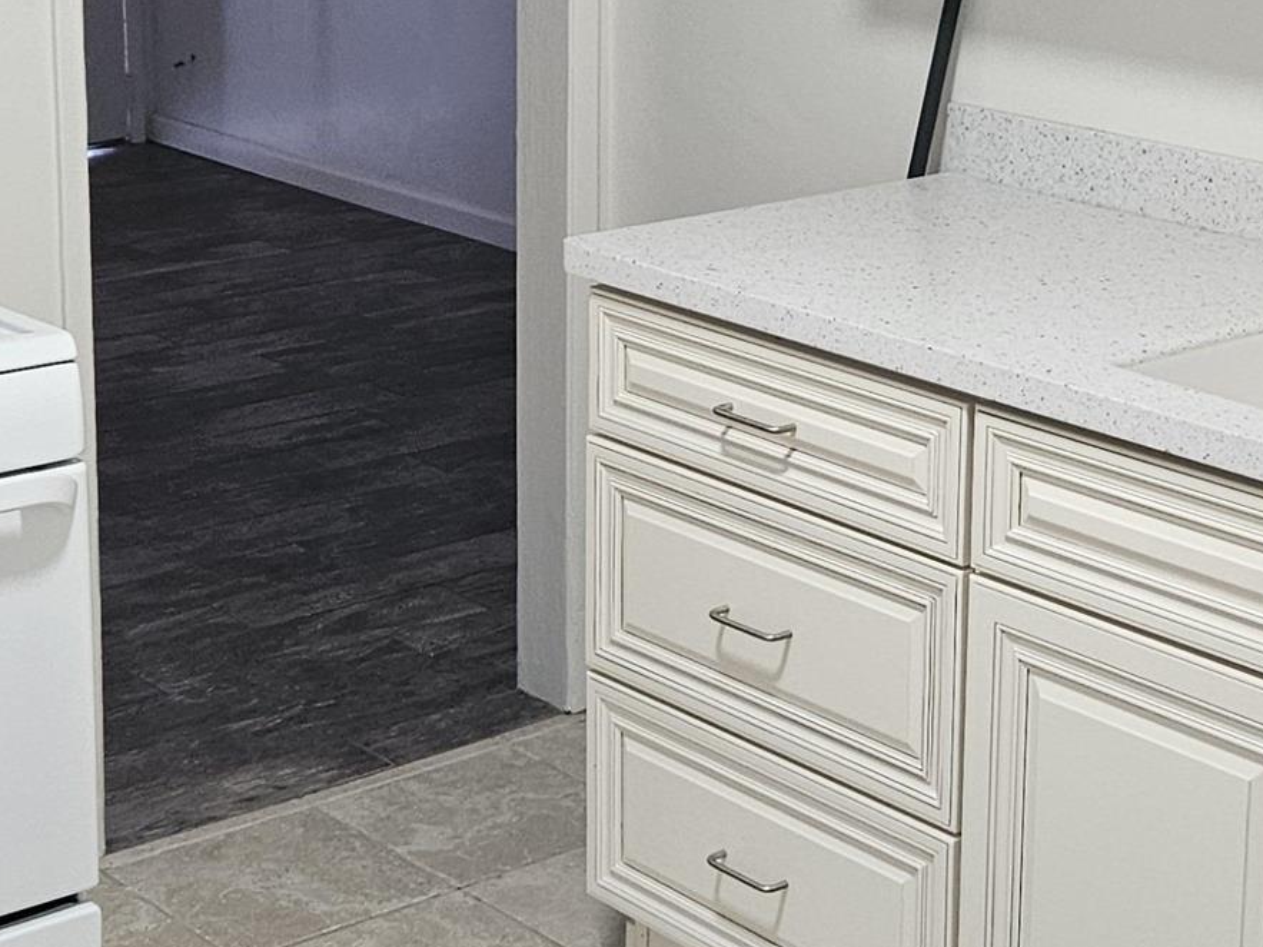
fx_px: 2918
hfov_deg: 24.4
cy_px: 225
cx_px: 687
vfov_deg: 18.3
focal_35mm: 80
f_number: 1.8
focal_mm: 5.4
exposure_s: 1/120
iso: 200
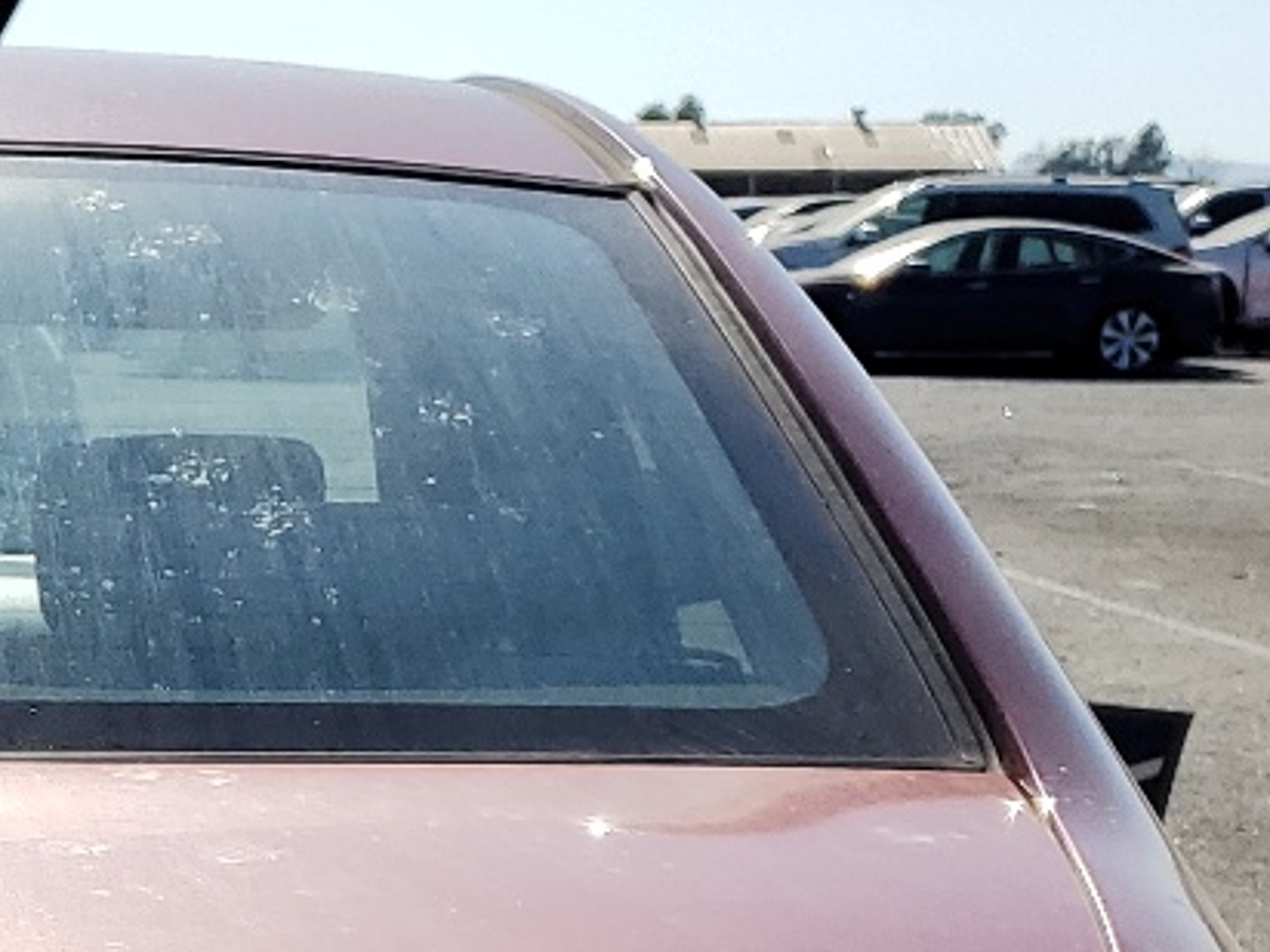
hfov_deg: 18.4
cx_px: -256
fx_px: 3706
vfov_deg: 13.8
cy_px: 1380
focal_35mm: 101
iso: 50
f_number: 1.5
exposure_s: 1/5000
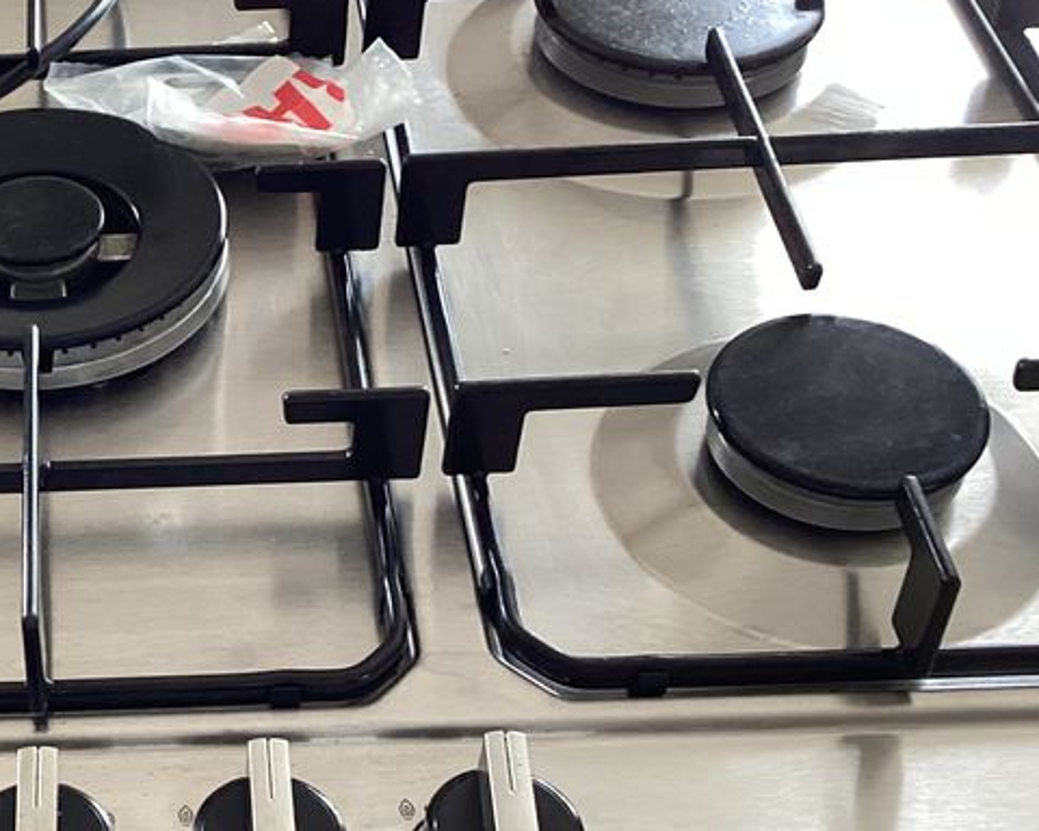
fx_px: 1937
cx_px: 24
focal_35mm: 63
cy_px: 519
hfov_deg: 28.4
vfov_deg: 24.2
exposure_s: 1/60
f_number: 2.4
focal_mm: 3.3
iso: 200
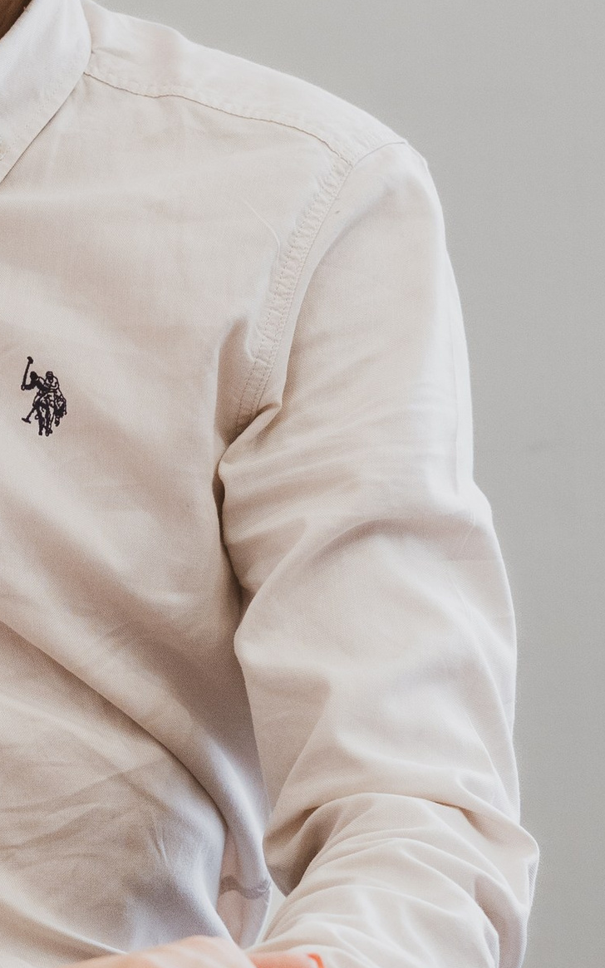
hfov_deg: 7.7
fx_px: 4433
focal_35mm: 168
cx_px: -214
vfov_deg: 12.4
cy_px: 749
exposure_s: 1/160
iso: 1250
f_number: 4
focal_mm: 50
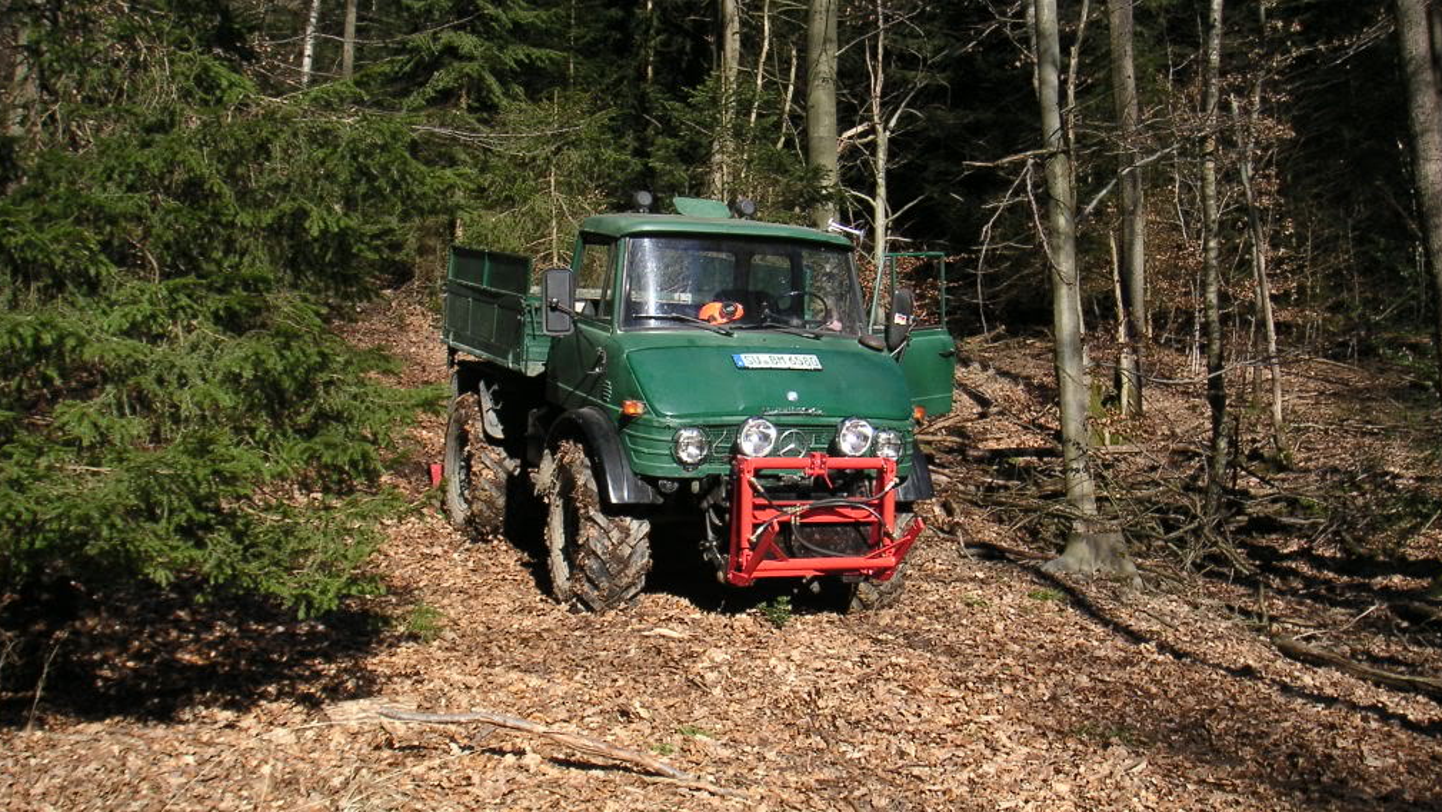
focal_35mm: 42
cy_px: 480
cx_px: 722
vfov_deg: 28.3
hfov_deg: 48.3
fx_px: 1606
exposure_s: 1/500
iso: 50
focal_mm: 6
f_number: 2.8
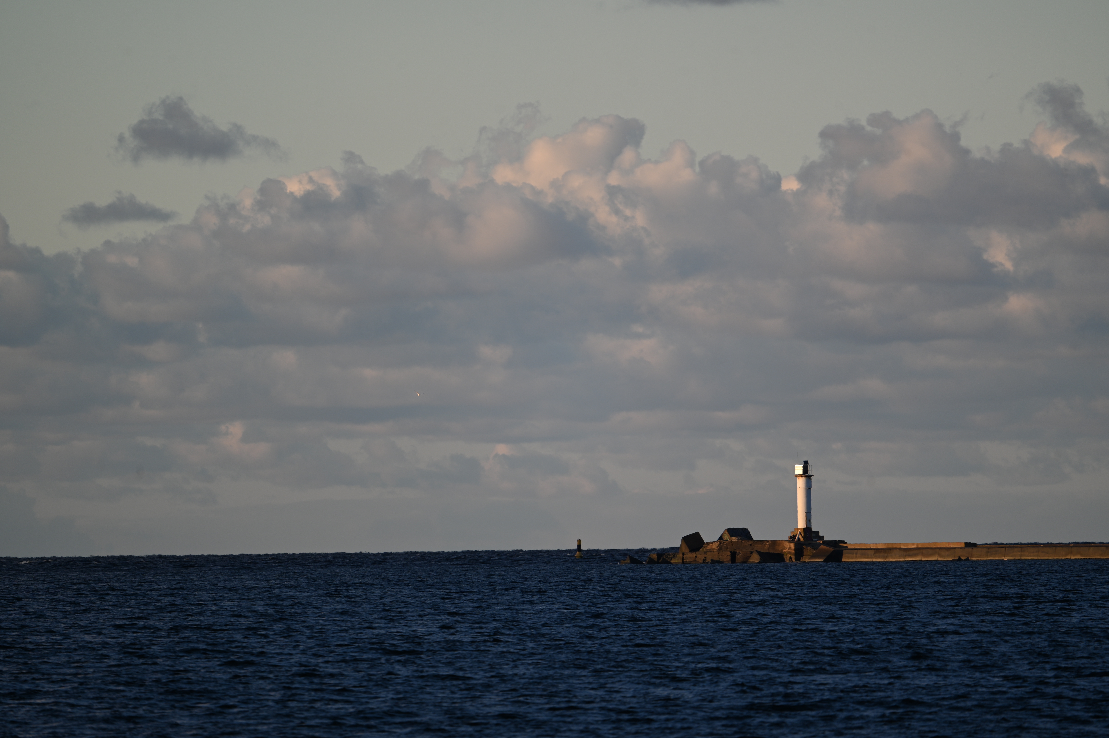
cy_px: 369
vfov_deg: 2.7
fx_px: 15392
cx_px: 554
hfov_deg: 4.1
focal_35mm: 500
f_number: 6.7
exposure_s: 1/200
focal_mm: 500
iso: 100
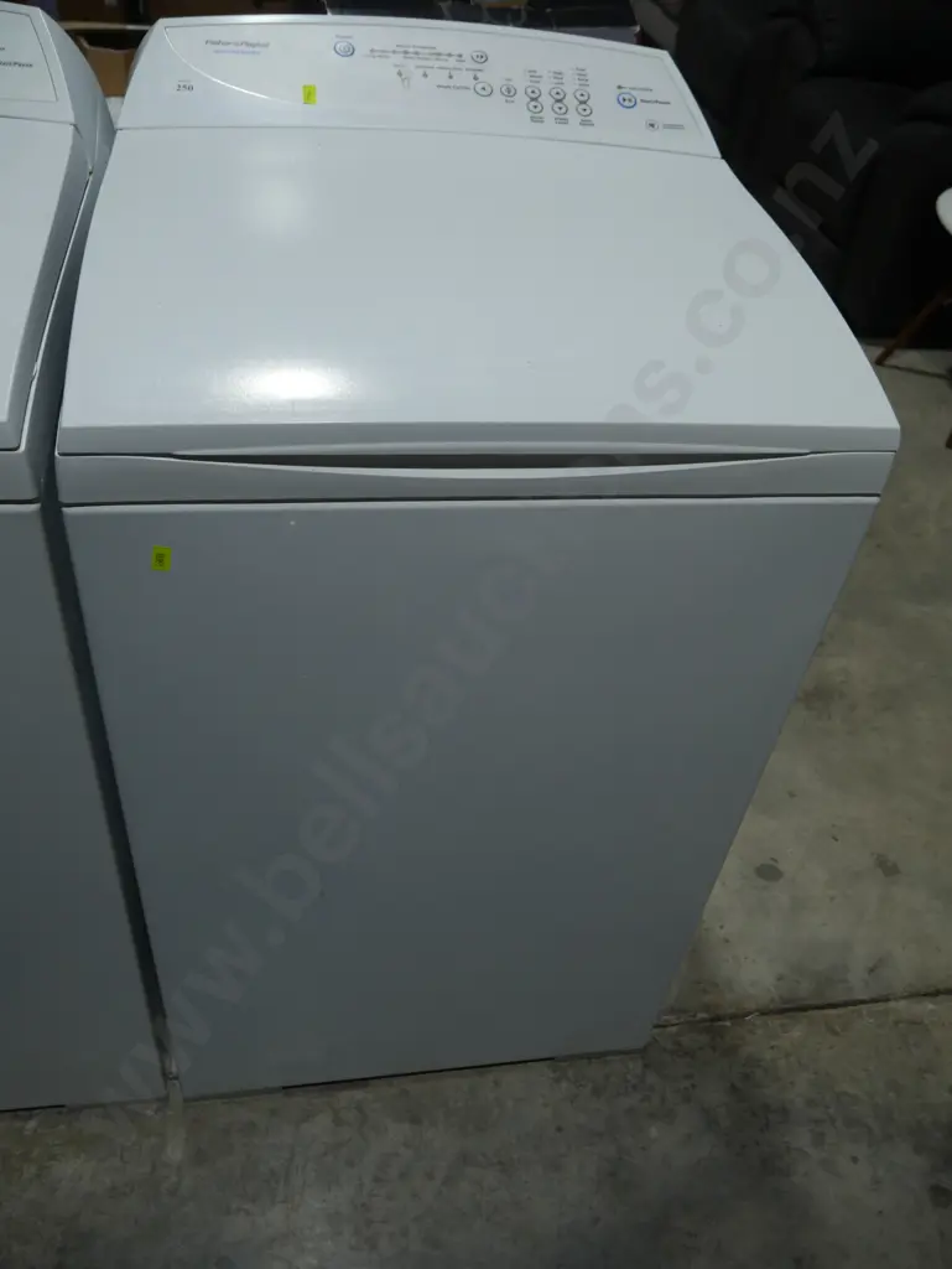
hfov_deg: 49.8
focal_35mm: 28
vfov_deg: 63.4
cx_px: 476
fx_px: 1026
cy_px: 634
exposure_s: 1/200
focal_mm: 14
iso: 200
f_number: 4.5
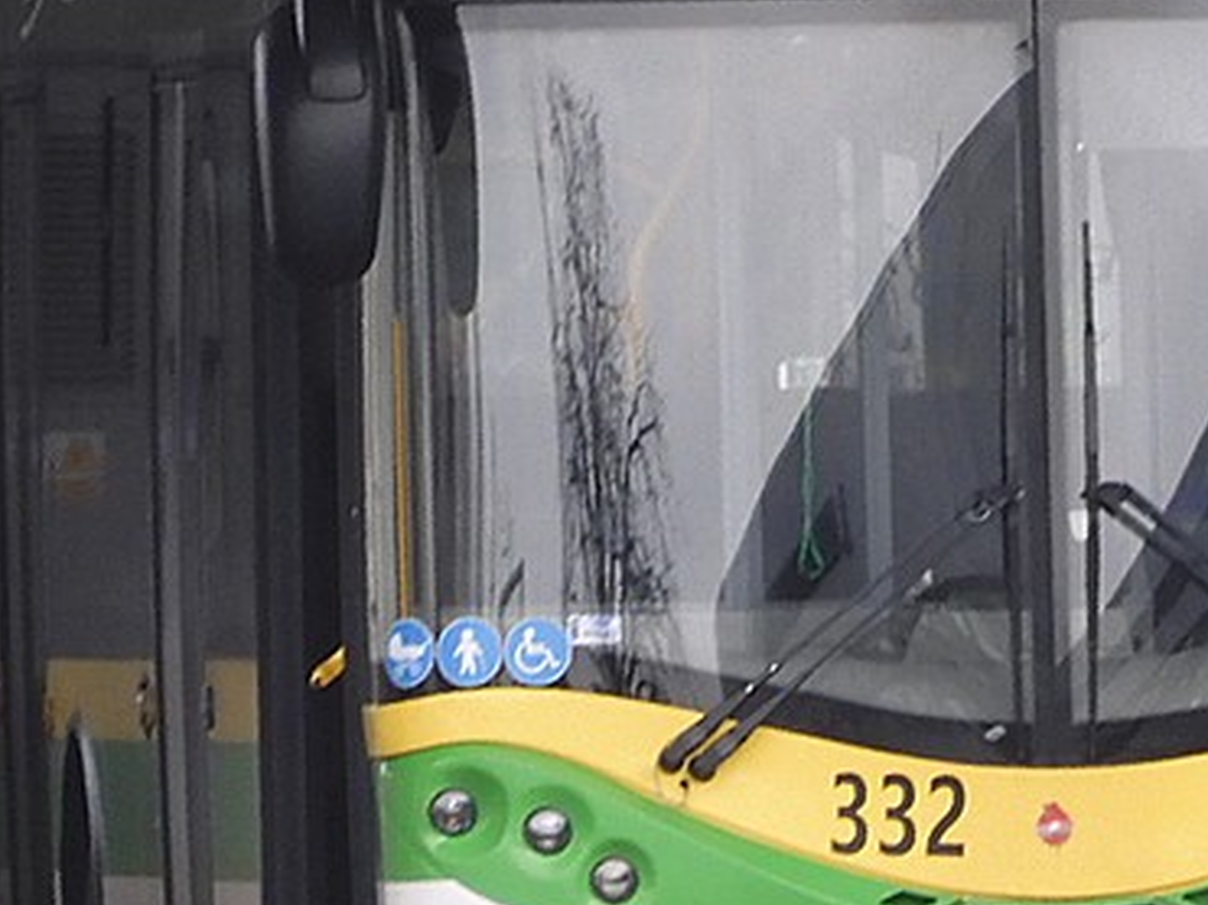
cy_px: 223
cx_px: 961
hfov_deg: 1.1
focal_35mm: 1746
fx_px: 60911
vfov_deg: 0.9
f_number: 6.9
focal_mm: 128
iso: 450
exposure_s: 1/60
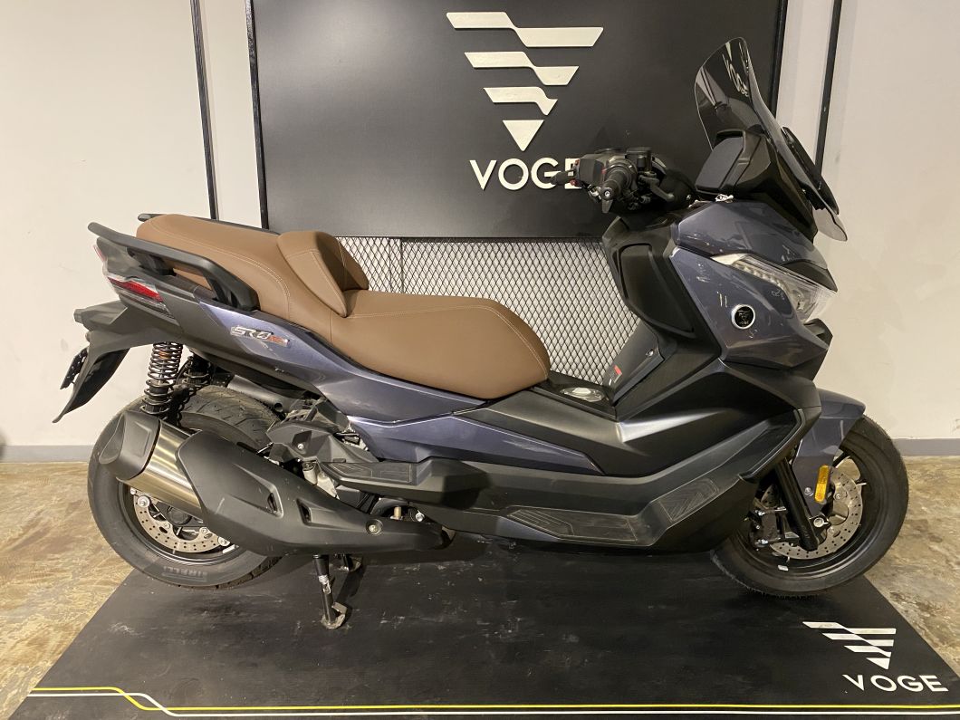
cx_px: 480
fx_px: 721
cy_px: 360
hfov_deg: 67.3
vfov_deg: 53.1
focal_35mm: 26
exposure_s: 1/33
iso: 500
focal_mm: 4.25
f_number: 1.8
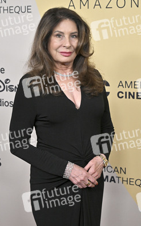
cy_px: 113
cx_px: 68
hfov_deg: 18.3
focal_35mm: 71
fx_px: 437
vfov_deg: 29.0
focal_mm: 69
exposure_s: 1/320
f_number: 6.3
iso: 2000
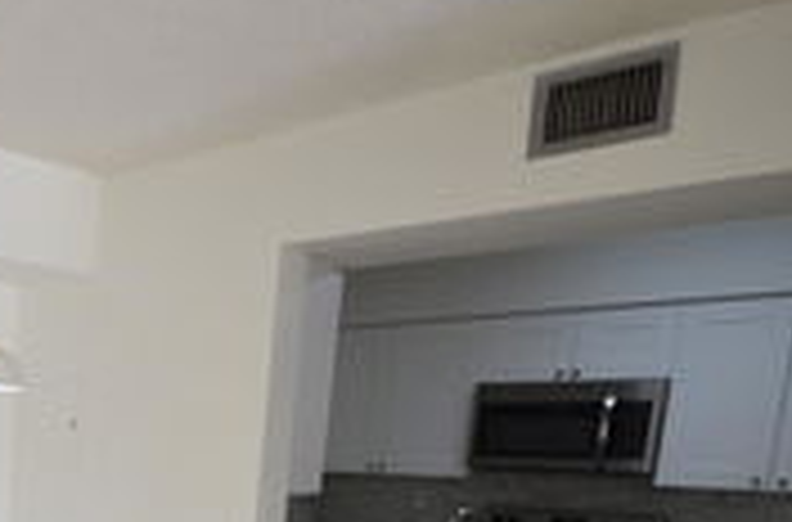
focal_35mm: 41
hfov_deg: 39.4
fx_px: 899
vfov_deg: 28.5
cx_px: -68
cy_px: 612
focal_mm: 10
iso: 400
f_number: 5.6
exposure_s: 1/100
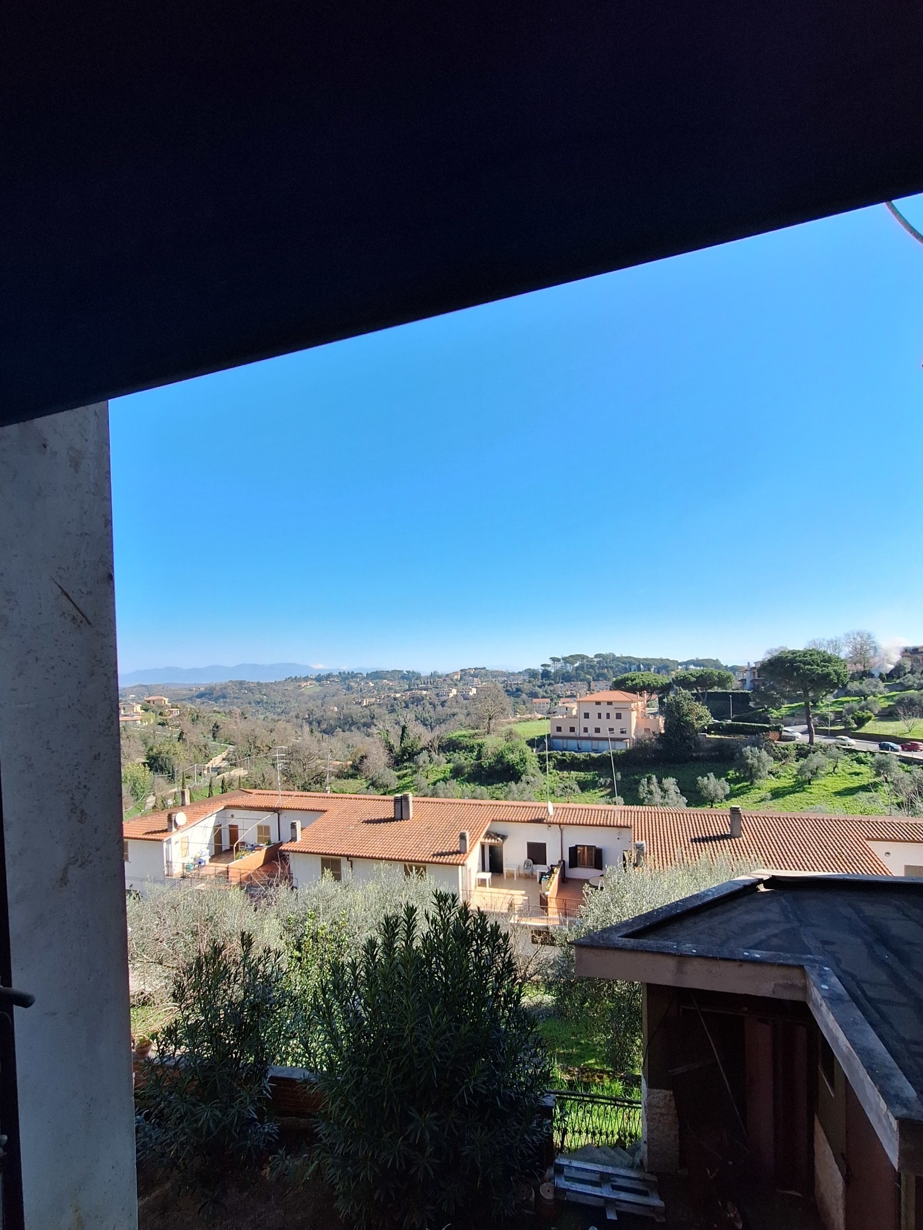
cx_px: 479
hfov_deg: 81.7
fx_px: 533
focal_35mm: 15
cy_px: 698
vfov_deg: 97.6
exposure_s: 1/1346
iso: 40
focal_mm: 1.74
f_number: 2.2
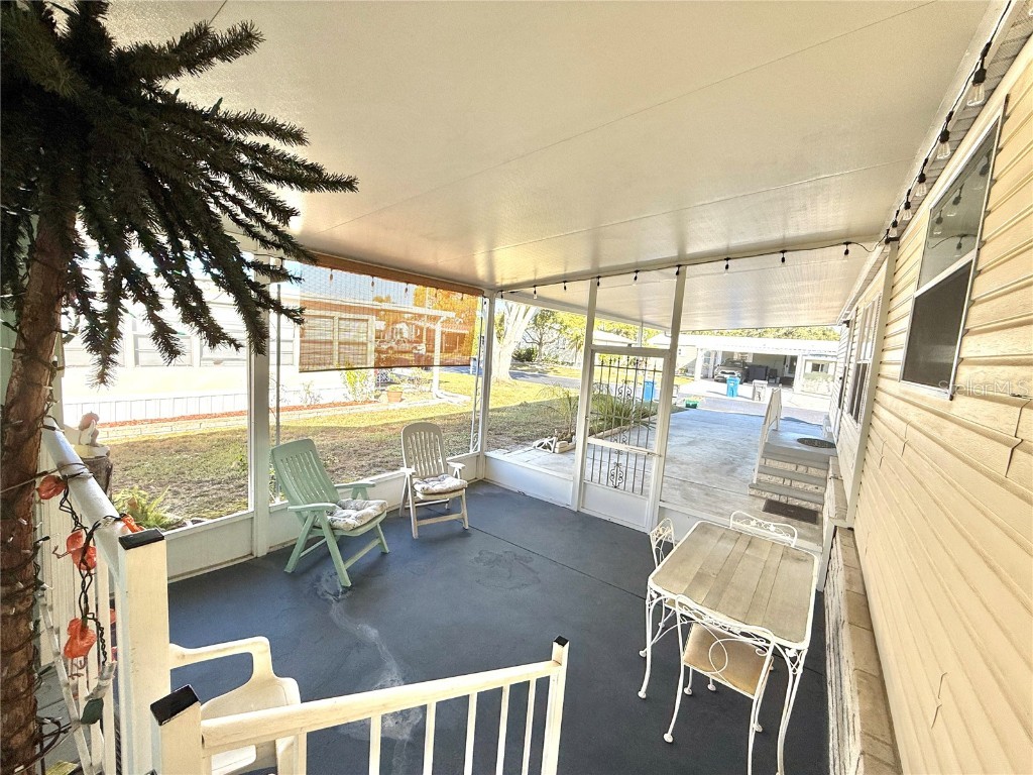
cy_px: 388
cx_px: 516
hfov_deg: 102.1
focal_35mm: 14
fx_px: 418
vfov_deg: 85.7
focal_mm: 2.22
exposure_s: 1/388
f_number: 2.2
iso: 64
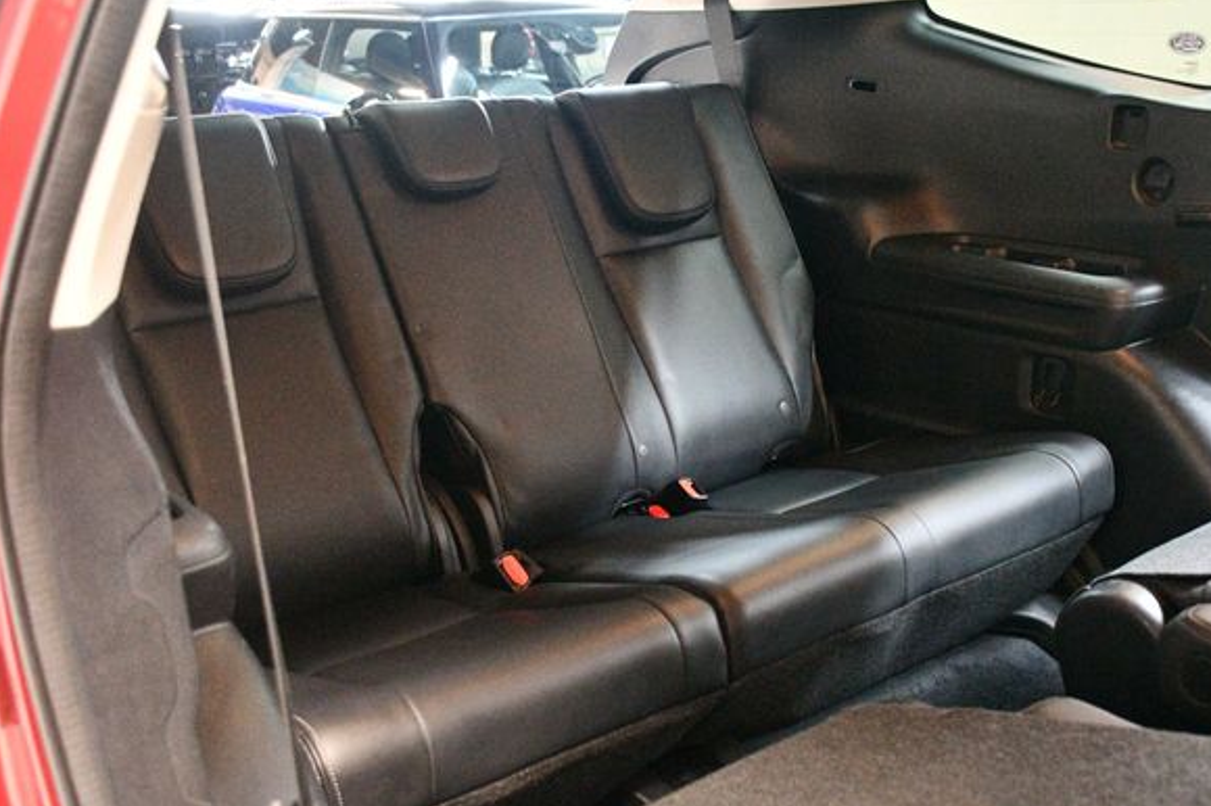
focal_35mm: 43
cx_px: 628
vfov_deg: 31.1
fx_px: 1446
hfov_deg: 45.4
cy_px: 434
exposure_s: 1/40
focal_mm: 26
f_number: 3.8
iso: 12800
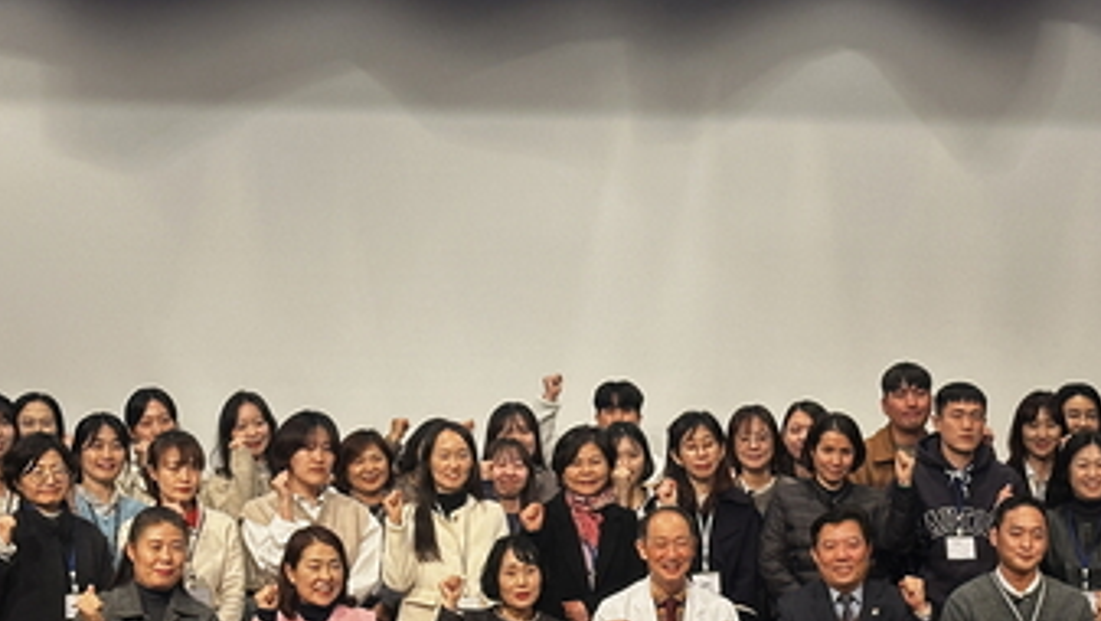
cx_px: 696
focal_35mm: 93
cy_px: 291
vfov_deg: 13.0
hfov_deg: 22.9
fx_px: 2717
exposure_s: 1/60
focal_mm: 6.86
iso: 160
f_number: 1.78
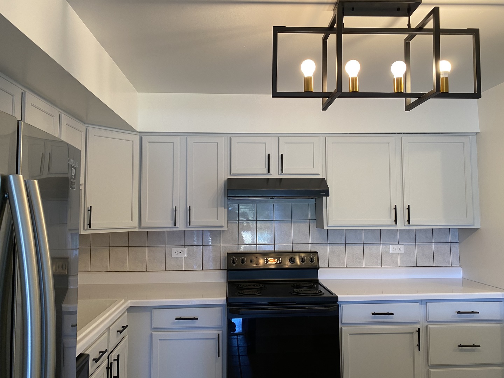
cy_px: 189
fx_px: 379
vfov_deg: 53.1
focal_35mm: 26
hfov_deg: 67.3
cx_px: 252
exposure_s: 1/60
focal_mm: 4.25
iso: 100
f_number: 1.8
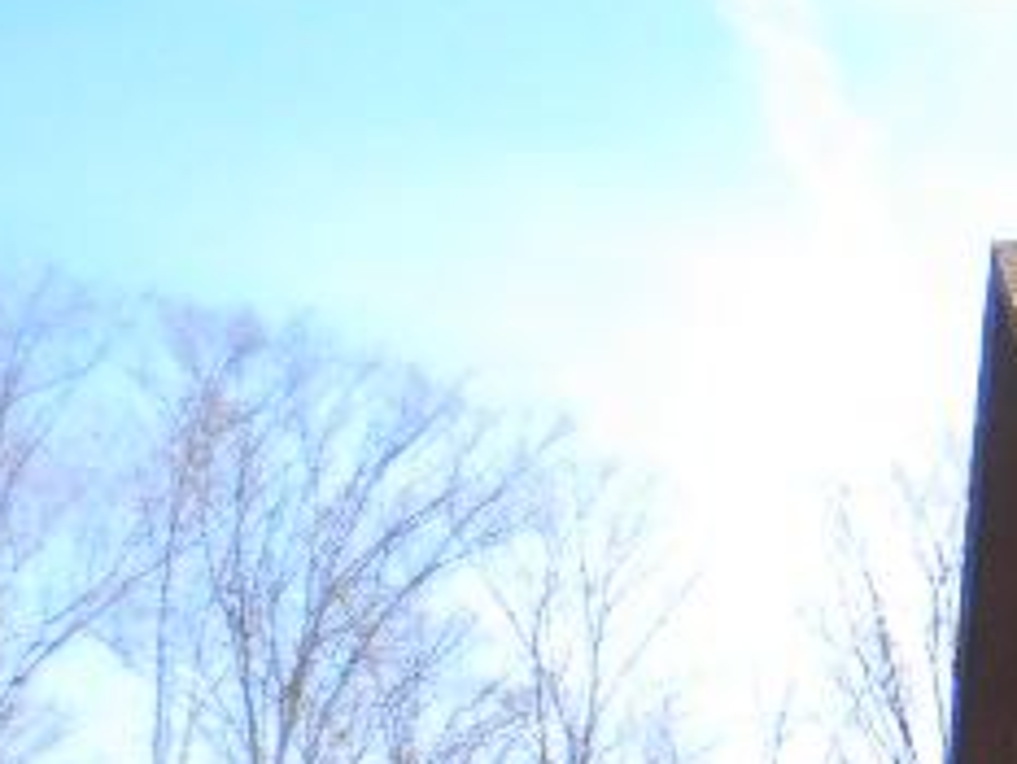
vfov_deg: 9.1
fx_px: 4527
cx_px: 1833
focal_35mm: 154
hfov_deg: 11.8
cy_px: 1445
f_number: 4.6
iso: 113
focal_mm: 6.3
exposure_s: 1/290
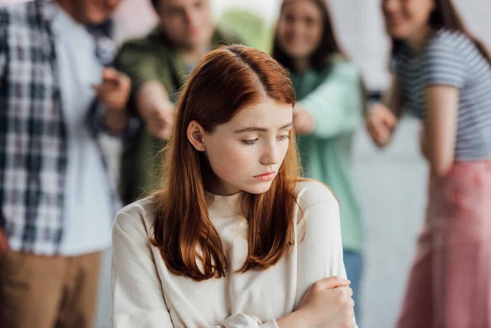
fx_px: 1910
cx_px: 246
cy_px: 164
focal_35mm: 140
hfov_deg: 14.7
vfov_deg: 9.8
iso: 160
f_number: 3.2
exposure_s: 1/320
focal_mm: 140
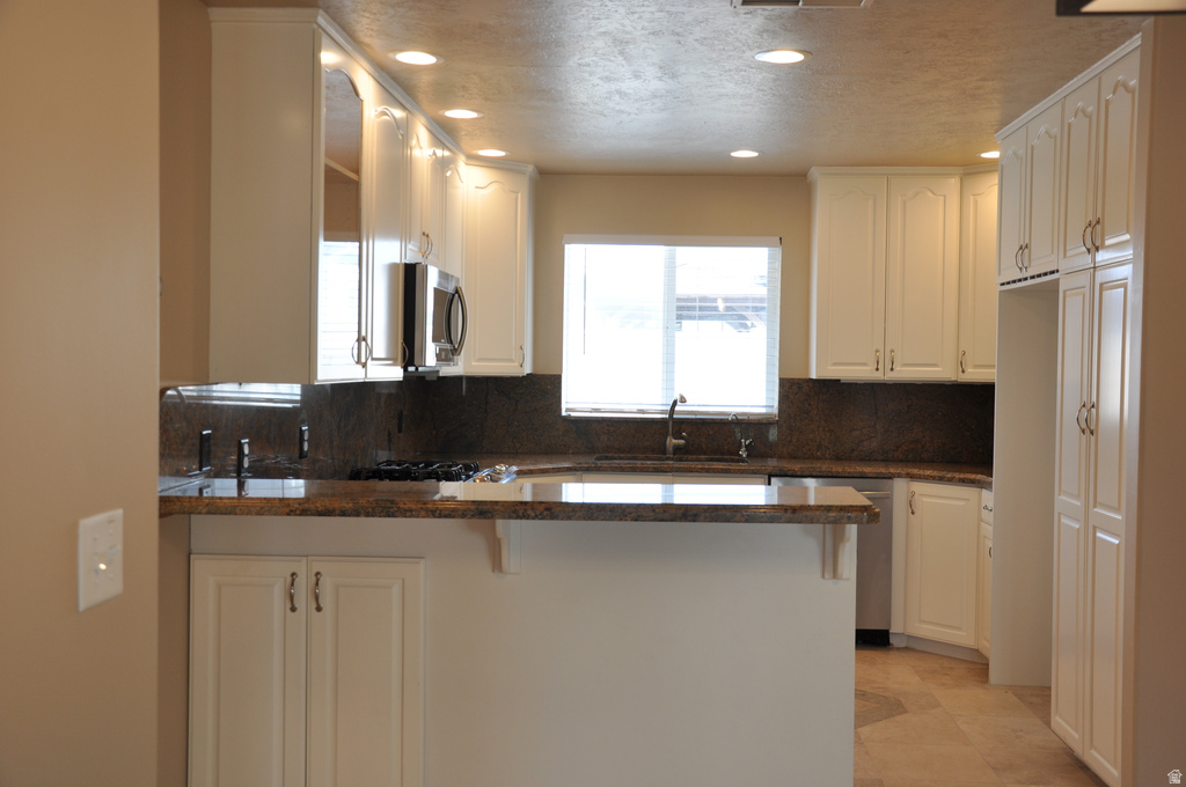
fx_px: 1234
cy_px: 394
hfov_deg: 51.3
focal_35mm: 38
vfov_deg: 35.4
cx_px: 593
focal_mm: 25
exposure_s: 1/50
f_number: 7.1
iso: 200
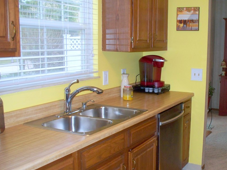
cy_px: 96
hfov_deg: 40.2
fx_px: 308
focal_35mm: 47
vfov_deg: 30.8
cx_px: 142
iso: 200
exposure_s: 1/30
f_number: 2.8
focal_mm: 7.54
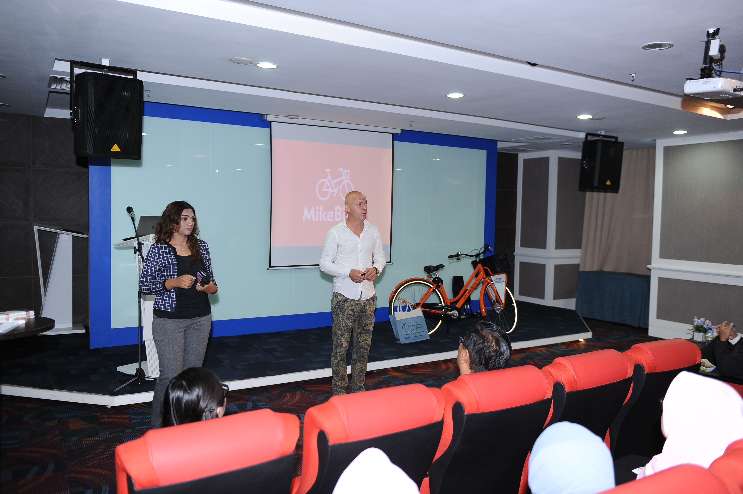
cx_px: 372
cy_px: 247
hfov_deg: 63.7
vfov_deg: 44.9
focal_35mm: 29
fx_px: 598
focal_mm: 29
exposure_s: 1/125
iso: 640
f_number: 2.8
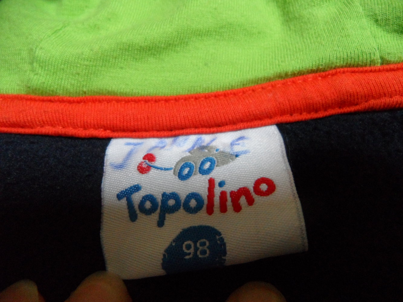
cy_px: 151
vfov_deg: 56.8
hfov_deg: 71.6
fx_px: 279
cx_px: 202
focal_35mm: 24
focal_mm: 4.1
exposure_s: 1/30
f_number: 2.9
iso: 400
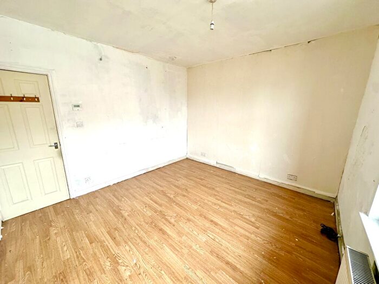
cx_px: 190
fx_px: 153
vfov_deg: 85.7
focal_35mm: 14
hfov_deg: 102.1
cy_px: 142
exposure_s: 1/99
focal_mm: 2.22
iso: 80
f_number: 2.2
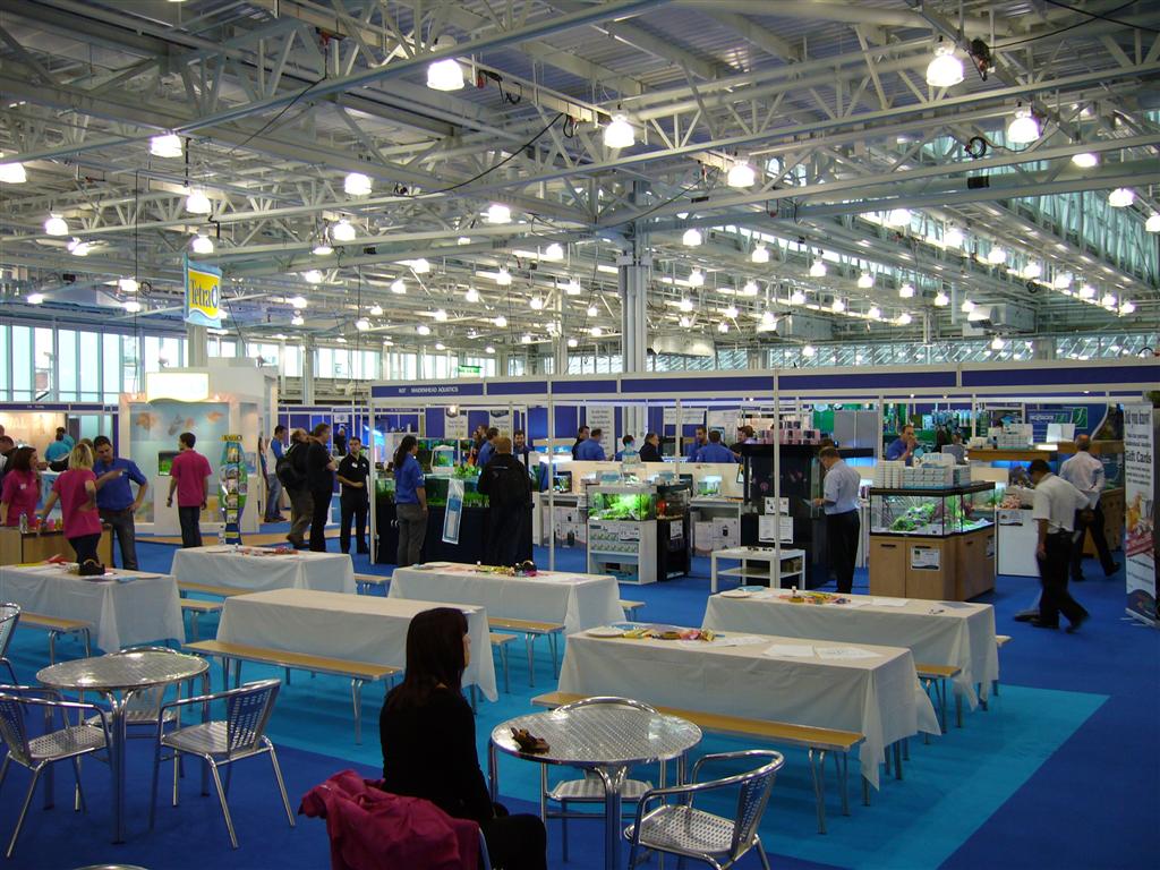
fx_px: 1173
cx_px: 580
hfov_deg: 52.6
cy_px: 435
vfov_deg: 40.7
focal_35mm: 35
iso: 100
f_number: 2.8
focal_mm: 5.8
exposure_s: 1/25
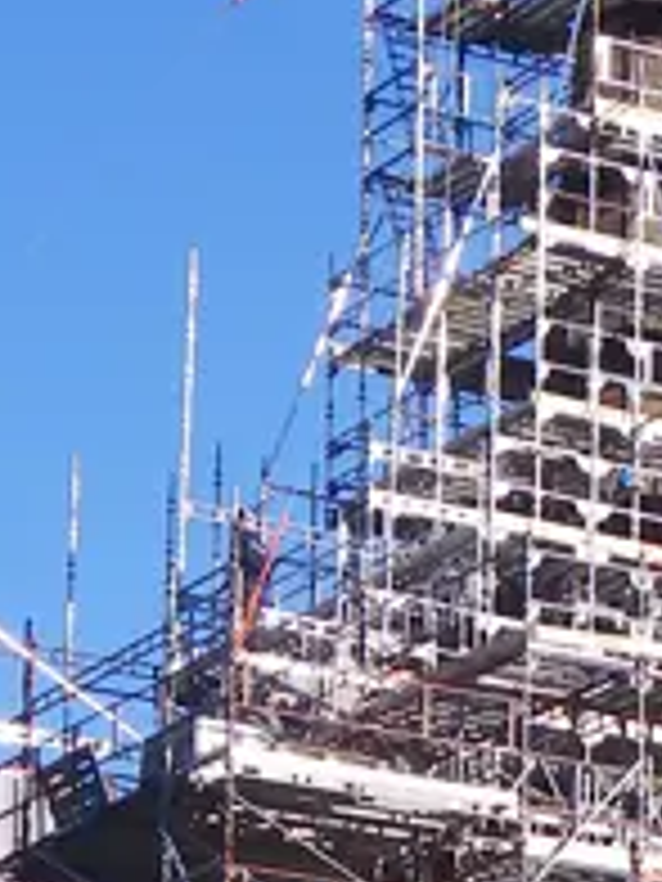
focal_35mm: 235
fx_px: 5992
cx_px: 599
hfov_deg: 6.3
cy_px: 1368
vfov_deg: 8.2
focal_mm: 8.2
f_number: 3.3
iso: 64
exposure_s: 1/320
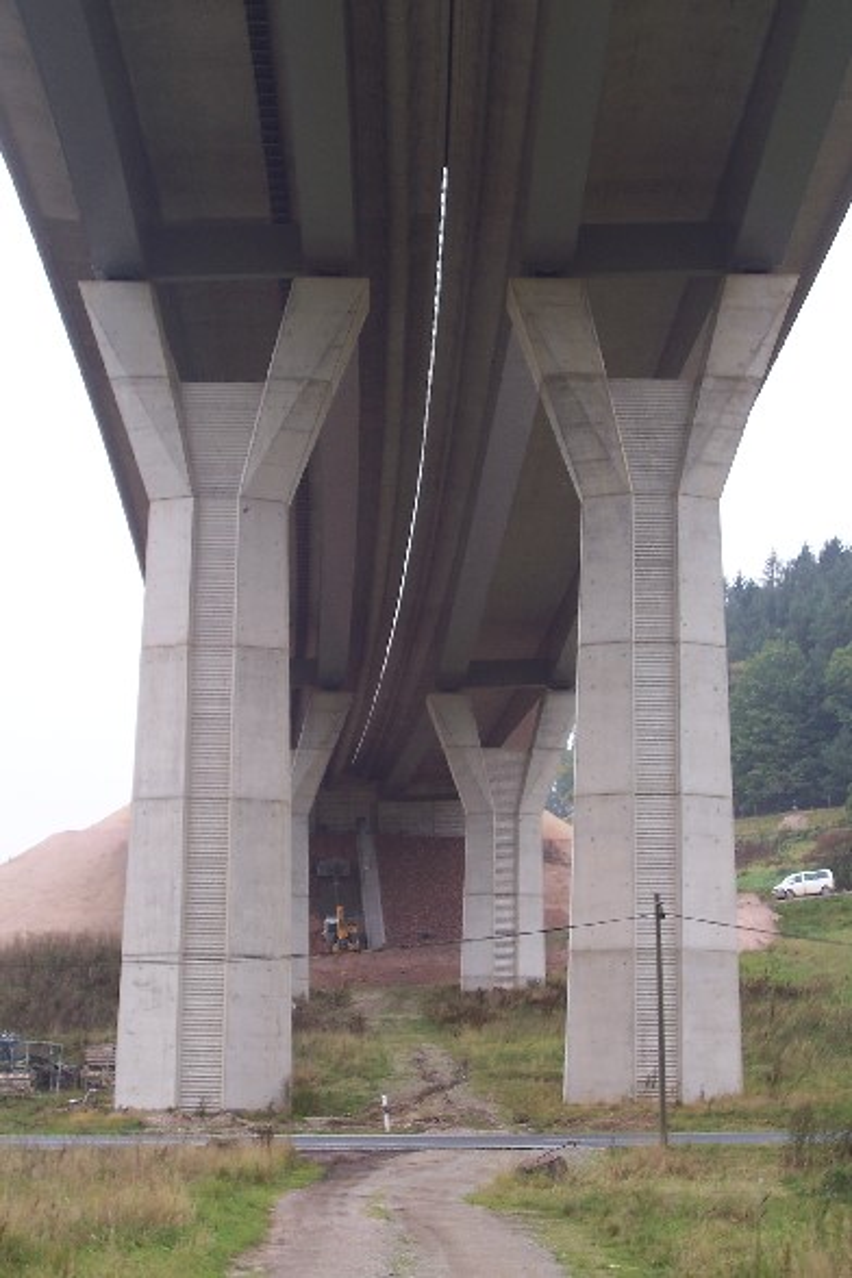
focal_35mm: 66
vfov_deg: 30.5
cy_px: 639
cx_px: 426
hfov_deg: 20.6
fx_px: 2343
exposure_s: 1/180
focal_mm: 10.8
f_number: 4
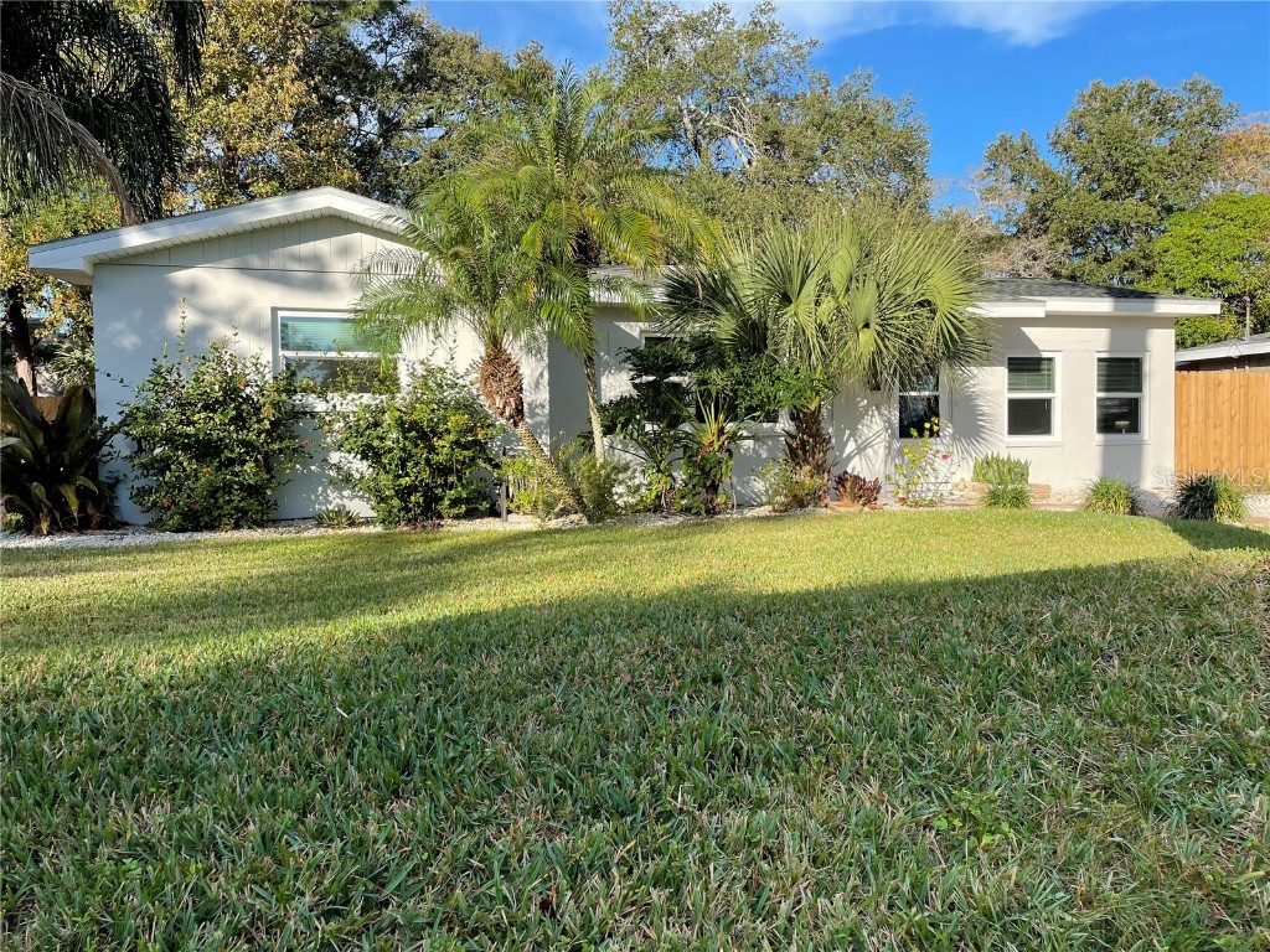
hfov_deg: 67.3
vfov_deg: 53.1
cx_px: 635
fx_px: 954
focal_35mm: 26
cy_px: 476
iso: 32
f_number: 1.6
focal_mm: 4.2
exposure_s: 1/1335
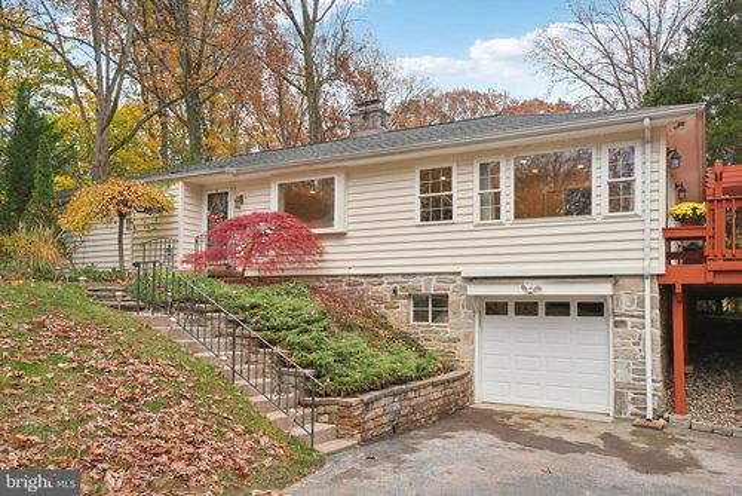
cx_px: 371
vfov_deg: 46.5
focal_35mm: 28
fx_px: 577
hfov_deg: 65.4
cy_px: 248
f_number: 8
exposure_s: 1/15
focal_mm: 28
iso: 100
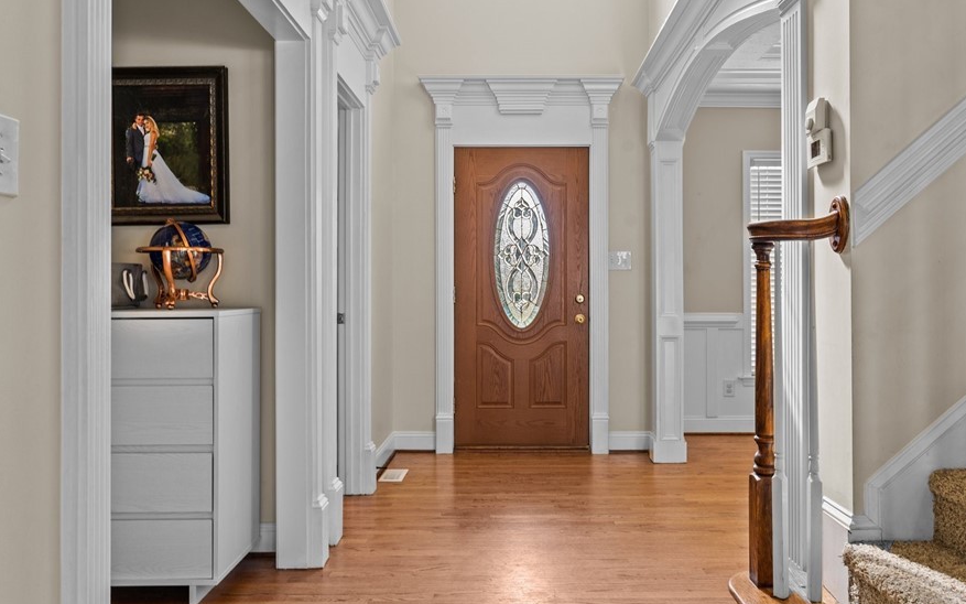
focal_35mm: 30
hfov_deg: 63.4
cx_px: 523
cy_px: 290
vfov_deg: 42.3
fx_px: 780
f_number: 8
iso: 200
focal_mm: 23.5
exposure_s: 1/1.25
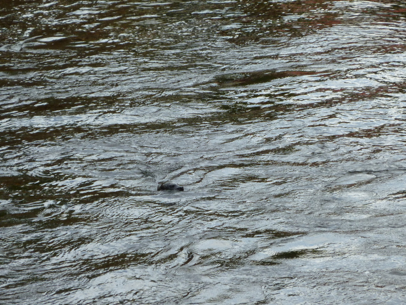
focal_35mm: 250
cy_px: 152
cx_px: 203
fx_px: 2932
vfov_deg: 5.9
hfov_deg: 7.9
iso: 160
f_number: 5.9
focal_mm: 36
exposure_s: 1/125
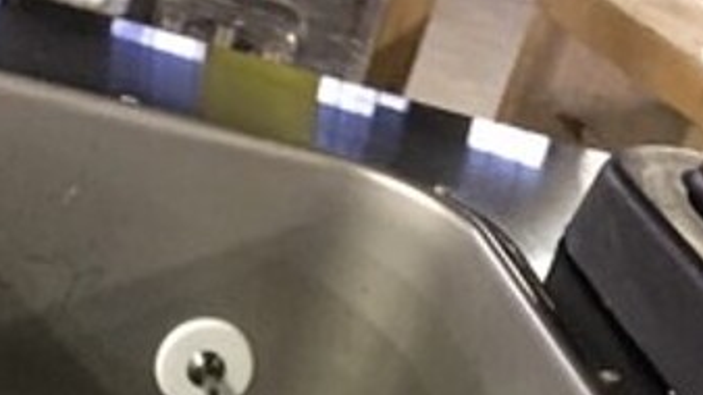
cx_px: 146
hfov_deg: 27.3
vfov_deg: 13.9
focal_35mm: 76
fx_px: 1416
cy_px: 743
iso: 100
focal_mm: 4.15
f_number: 2.2
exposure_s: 1/4
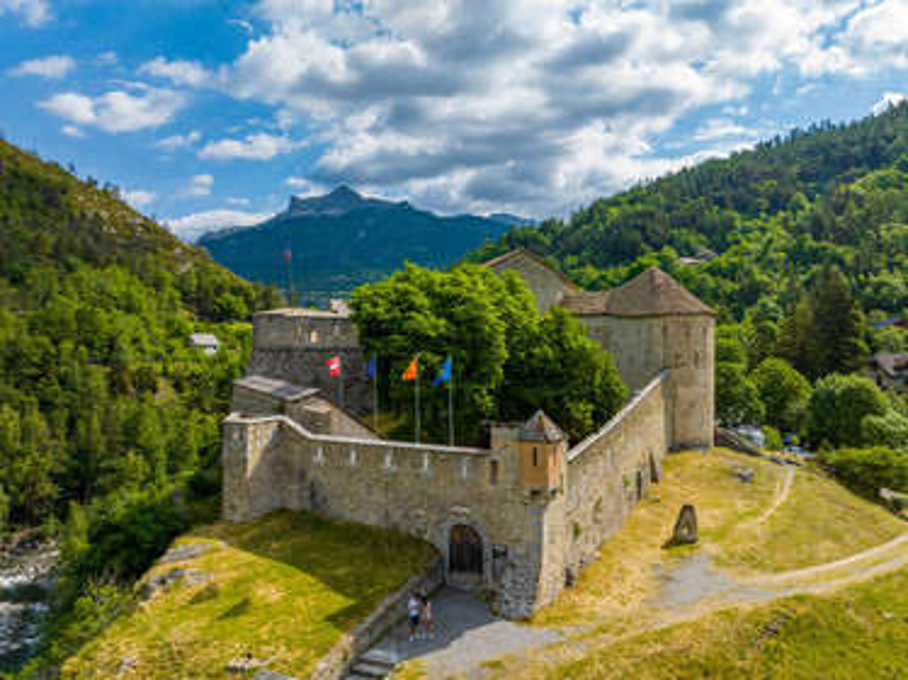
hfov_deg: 71.6
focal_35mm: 24
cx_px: 454
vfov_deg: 56.8
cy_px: 340
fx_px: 629
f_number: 9
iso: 200
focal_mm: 12.3
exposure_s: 1/400
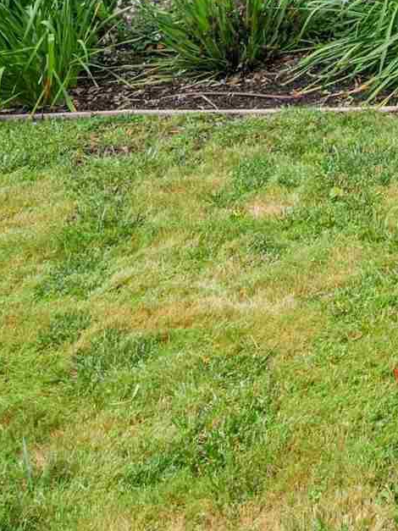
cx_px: 660
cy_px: -241
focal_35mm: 66
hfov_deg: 18.6
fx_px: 1012
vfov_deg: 23.9
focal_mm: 14
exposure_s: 1/320
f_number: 9
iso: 400
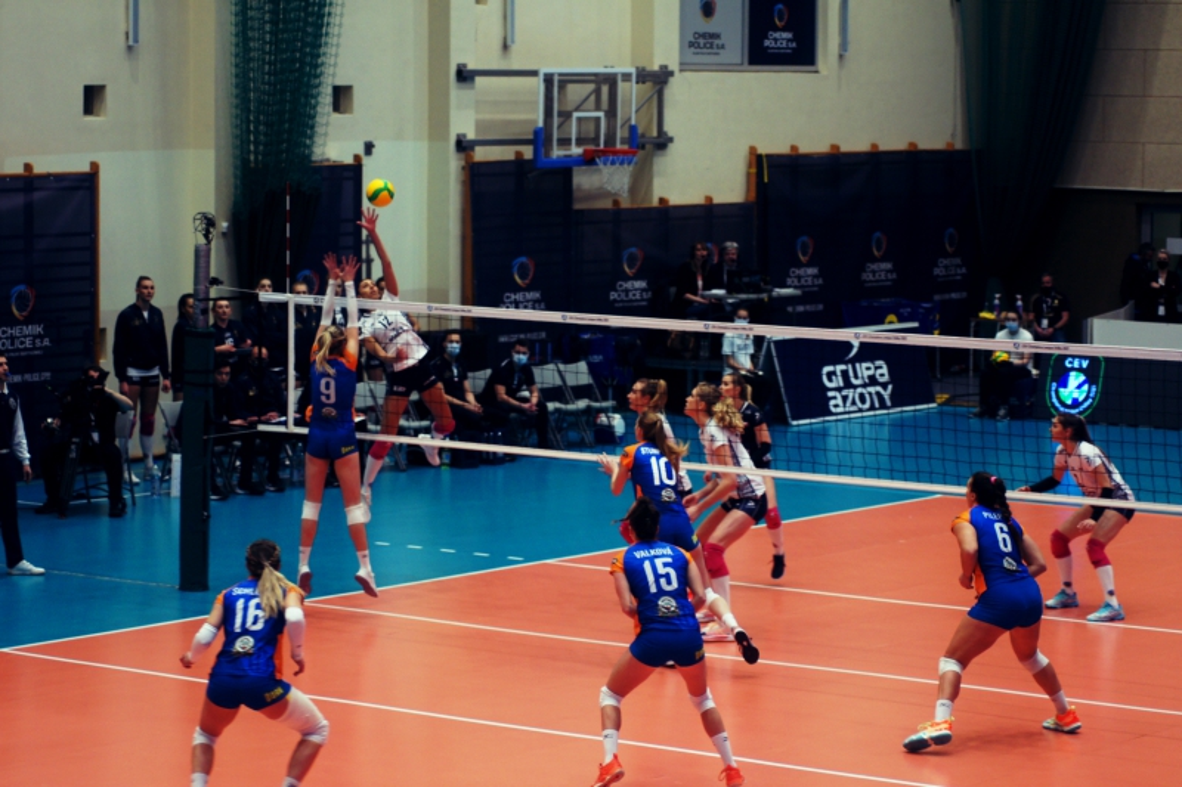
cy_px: 394
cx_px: 591
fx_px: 3447
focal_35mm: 105
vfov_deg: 13.0
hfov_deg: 19.5
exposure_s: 1/250
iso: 640
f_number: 4
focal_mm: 70
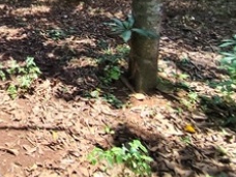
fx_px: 293
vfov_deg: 28.6
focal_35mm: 43
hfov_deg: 37.5
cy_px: -41
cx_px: -17
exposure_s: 1/669
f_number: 2.2
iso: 50
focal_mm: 1.65
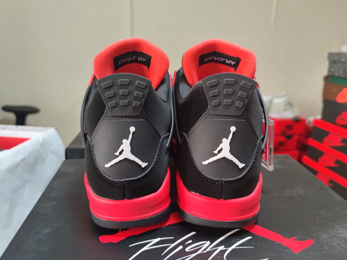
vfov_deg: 53.0
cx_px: 160
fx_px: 261
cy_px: 134
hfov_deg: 67.2
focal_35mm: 26
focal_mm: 6.72
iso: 235
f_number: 1.69
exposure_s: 1/58
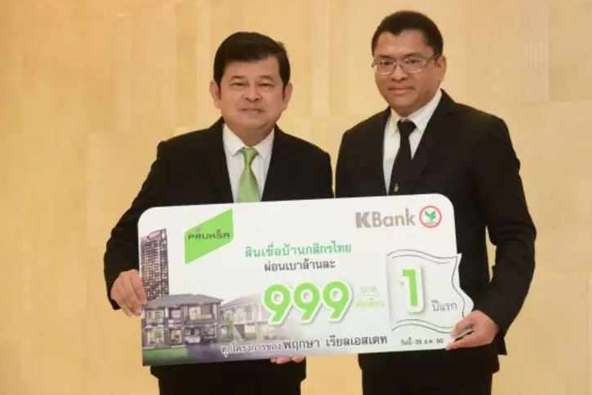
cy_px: 191
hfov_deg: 30.9
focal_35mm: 65
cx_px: 319
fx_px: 1069
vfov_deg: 20.9
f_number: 3.2
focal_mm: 60
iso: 1000
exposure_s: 1/60
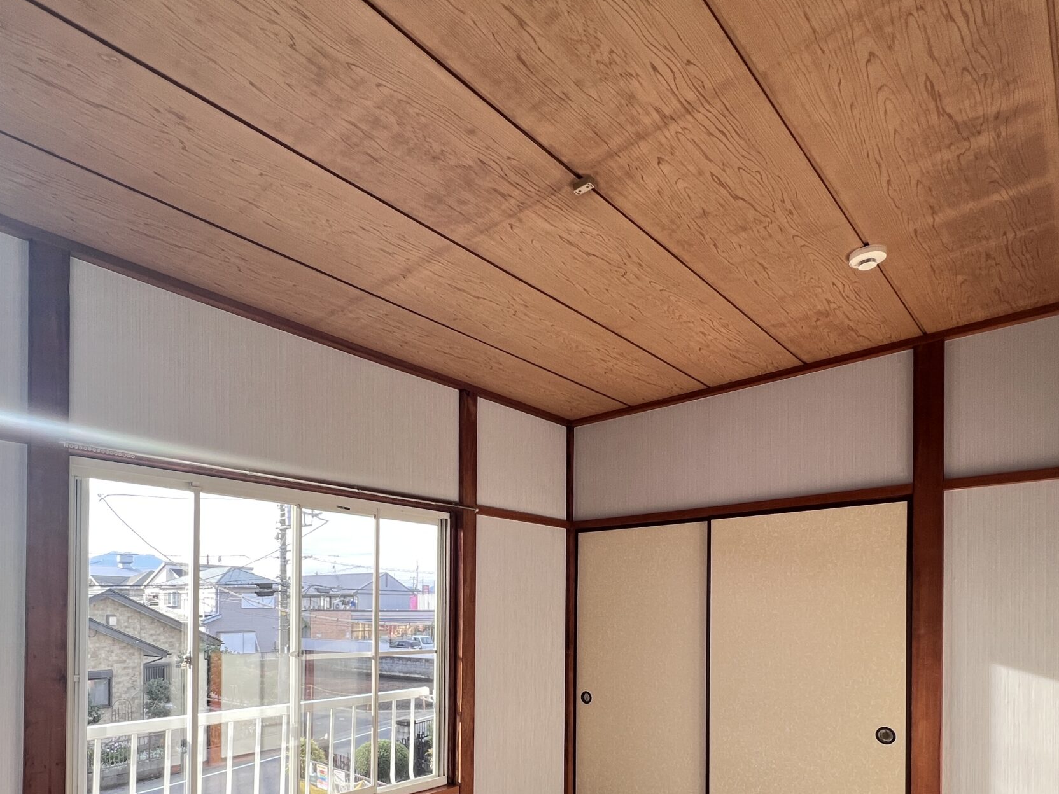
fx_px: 612
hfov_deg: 81.5
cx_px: 473
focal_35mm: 20
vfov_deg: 61.8
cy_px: 606
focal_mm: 1.57
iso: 50
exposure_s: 1/99
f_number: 1.8
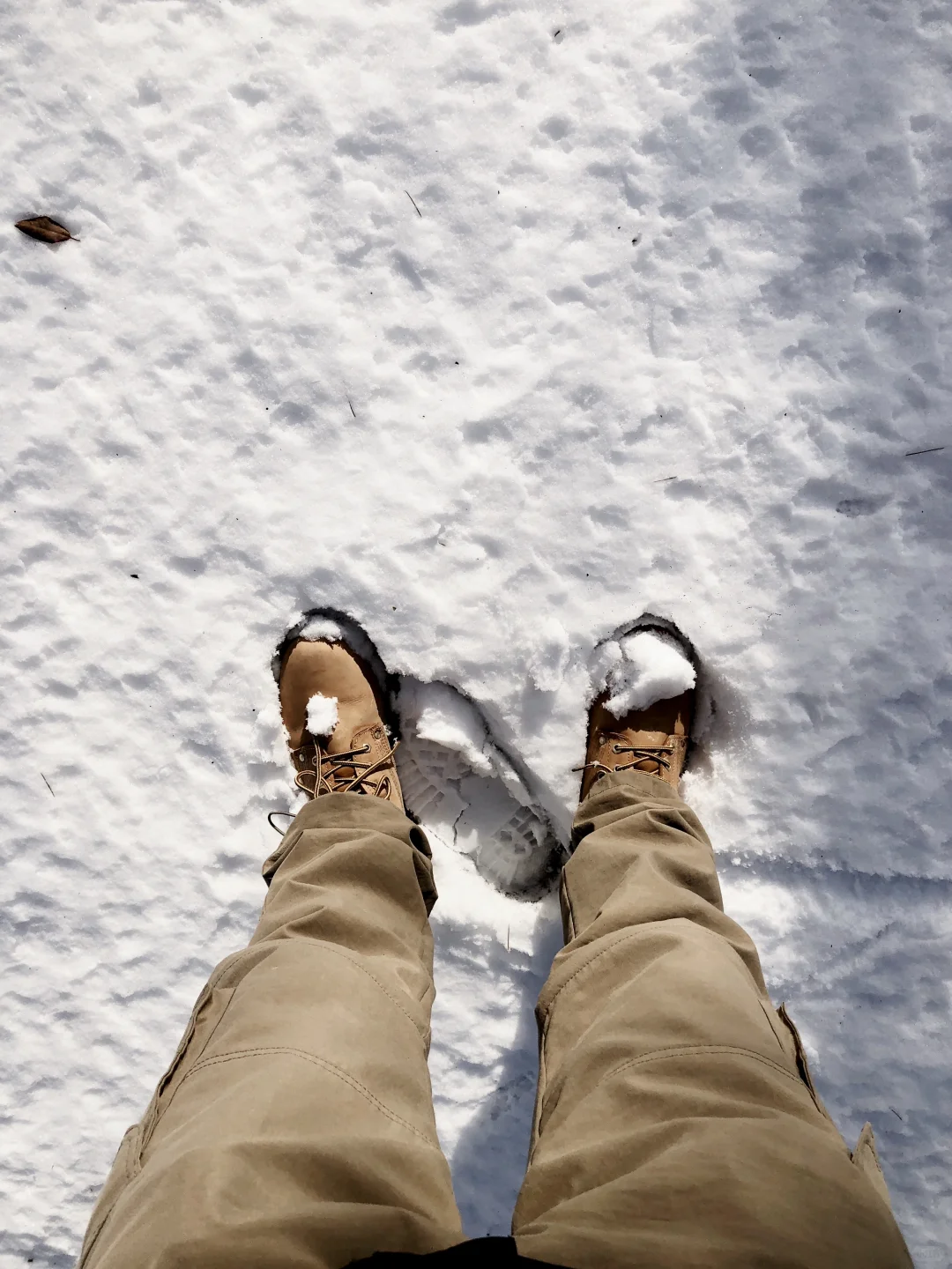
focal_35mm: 26
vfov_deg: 67.3
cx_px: 476
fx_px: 953
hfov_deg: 53.1
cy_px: 634
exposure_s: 1/3436
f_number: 1.8
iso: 22
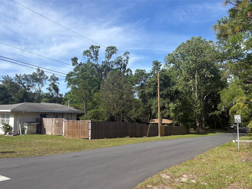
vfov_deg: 49.7
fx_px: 204
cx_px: 121
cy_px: 102
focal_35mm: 28
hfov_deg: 63.4
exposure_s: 1/3448
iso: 50
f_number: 1.6
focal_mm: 5.96
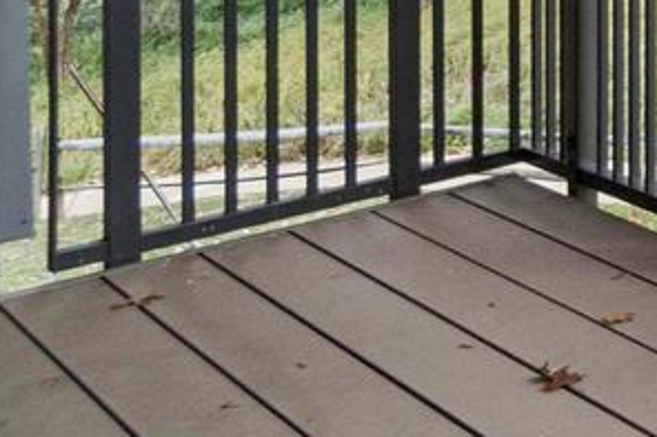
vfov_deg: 16.4
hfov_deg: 15.1
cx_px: 1587
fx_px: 1331
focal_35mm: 73
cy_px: -291
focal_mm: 10
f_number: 5
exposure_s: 1/200
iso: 200
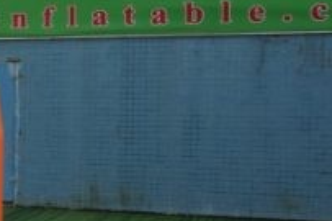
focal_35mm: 121
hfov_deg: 12.9
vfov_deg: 11.3
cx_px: -466
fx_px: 1115
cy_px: 112
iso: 100
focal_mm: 16
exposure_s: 1/125
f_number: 8
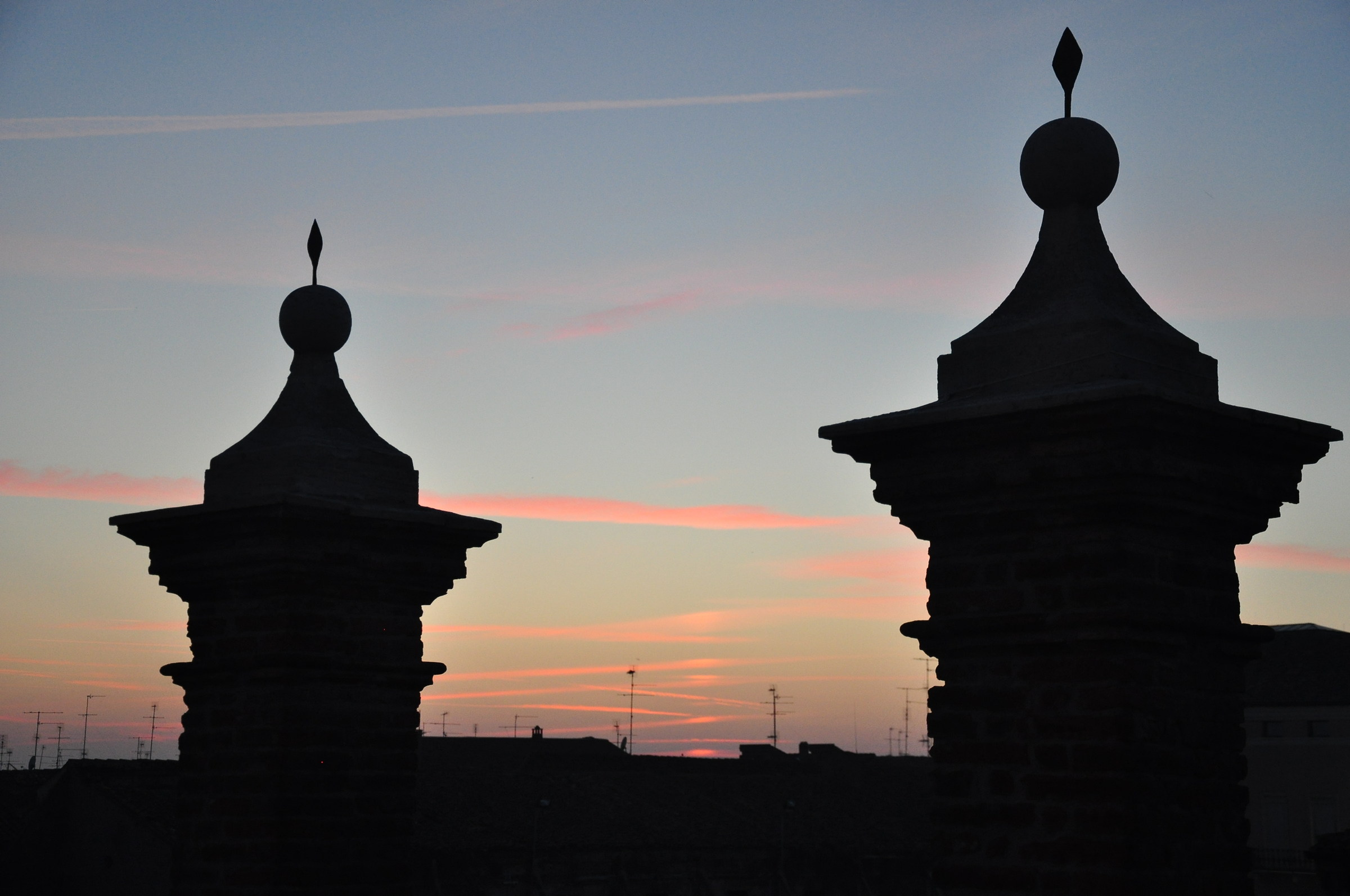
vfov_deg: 22.6
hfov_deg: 33.4
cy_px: 448
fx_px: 2247
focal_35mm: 60
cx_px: 675
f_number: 4.5
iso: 800
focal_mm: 40
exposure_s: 1/30
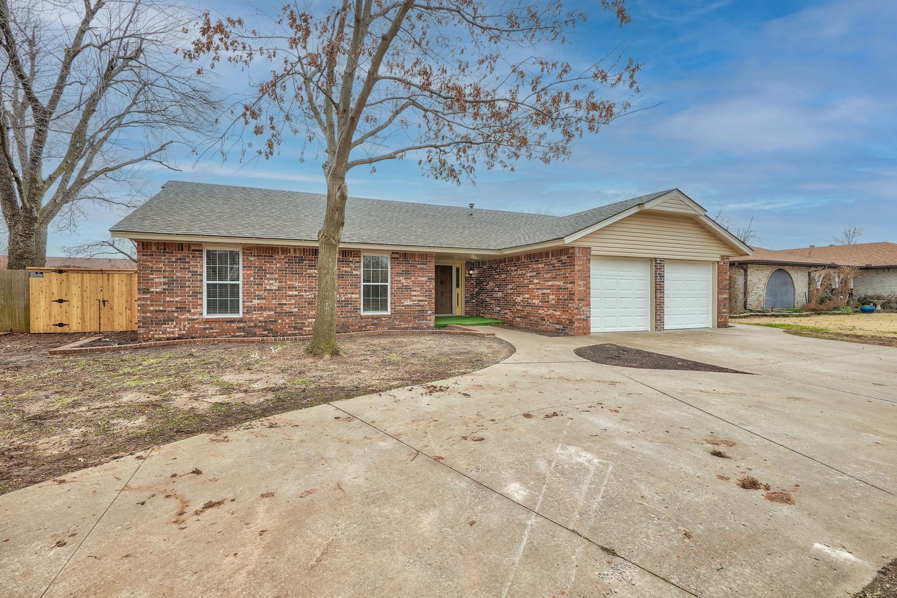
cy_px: 299
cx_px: 448
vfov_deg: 73.7
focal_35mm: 16
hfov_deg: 96.7
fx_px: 399
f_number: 6.3
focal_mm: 16
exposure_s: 1/250
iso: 200
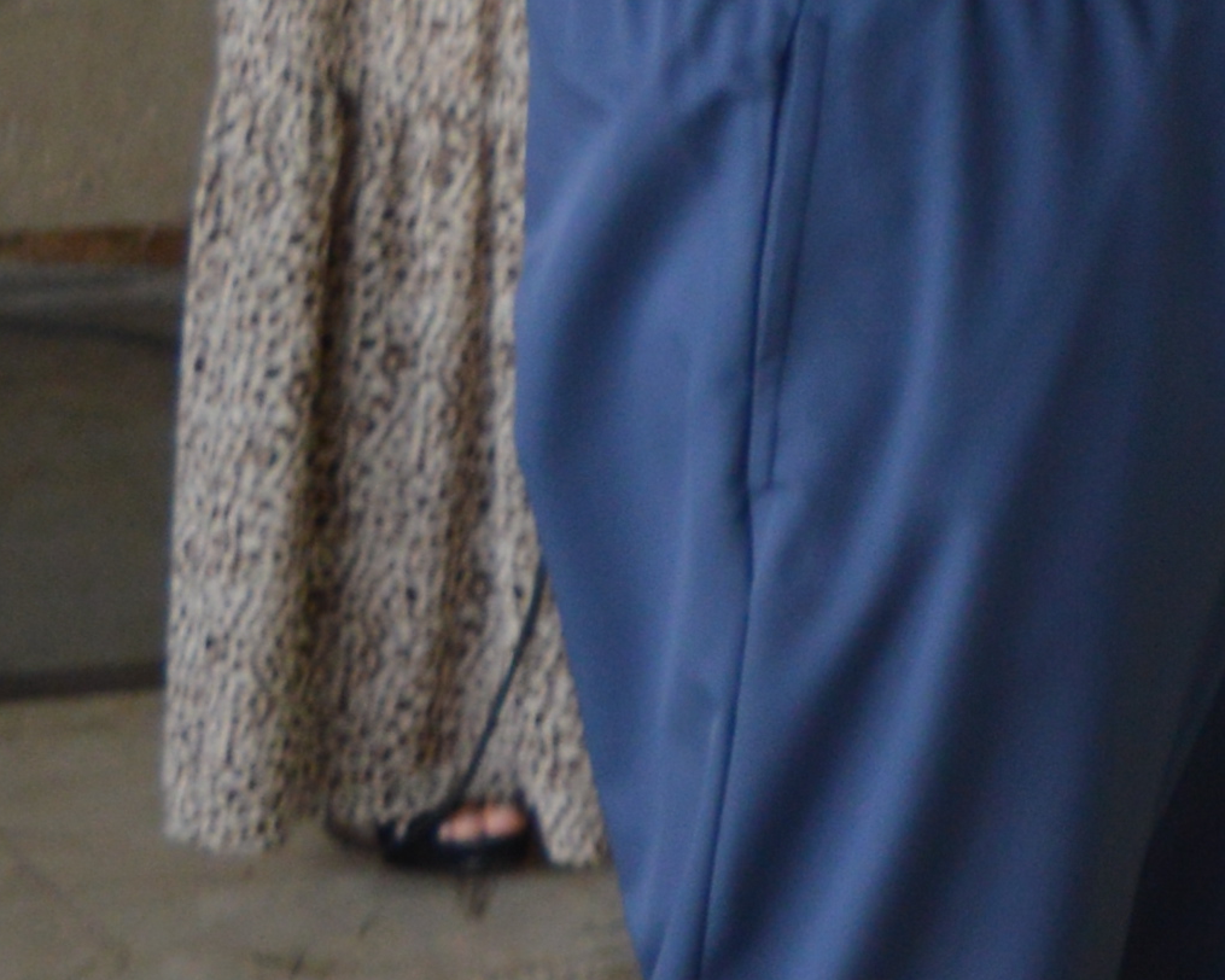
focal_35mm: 200
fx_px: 7251
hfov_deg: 8.7
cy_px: -561
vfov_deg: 7.6
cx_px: 3021
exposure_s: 1/30
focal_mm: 24
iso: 400
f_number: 4
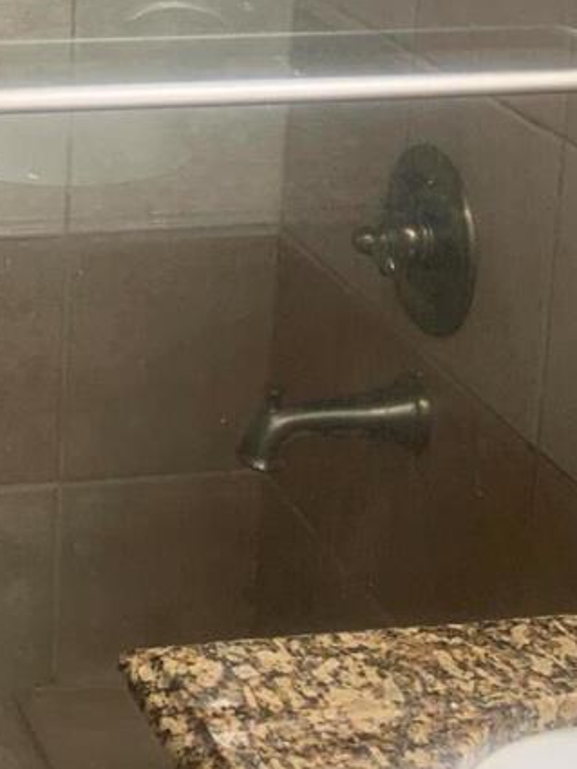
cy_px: -123
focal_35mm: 94
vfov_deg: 19.8
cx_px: -257
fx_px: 2088
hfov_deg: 14.8
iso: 64
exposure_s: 1/60
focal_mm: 4.25
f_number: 1.8
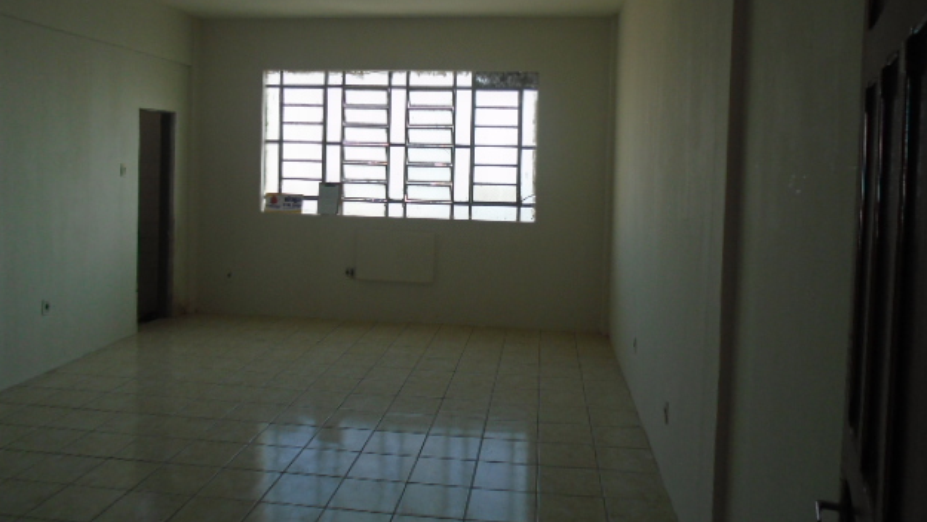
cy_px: 181
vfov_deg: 39.8
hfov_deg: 66.0
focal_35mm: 29
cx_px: 458
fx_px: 713
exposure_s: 1/160
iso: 100
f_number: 3.2
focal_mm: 4.6
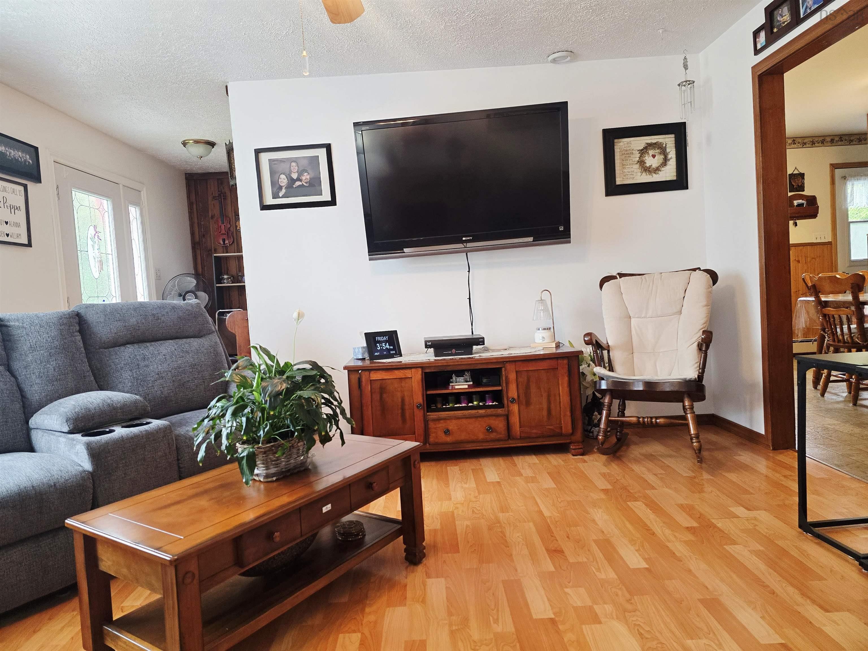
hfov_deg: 73.9
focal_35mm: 23
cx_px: 434
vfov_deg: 58.9
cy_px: 326
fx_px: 577
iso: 250
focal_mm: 6.3
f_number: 1.7
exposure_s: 1/120
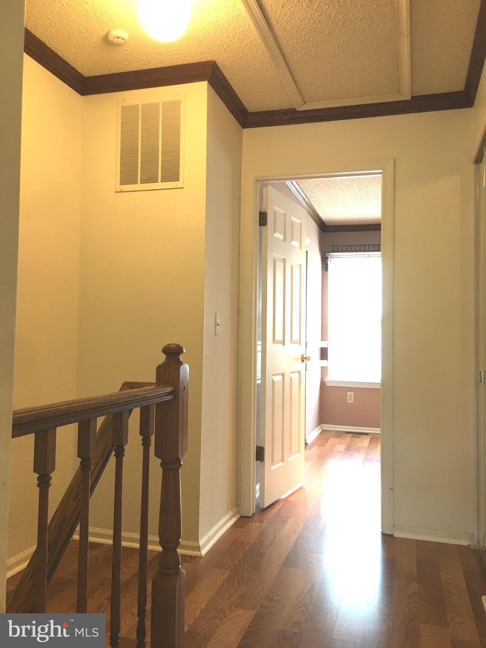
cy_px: 324
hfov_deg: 48.2
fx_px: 543
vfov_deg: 61.7
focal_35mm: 29
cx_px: 243
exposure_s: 1/17
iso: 32
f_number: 2.2
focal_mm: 4.15
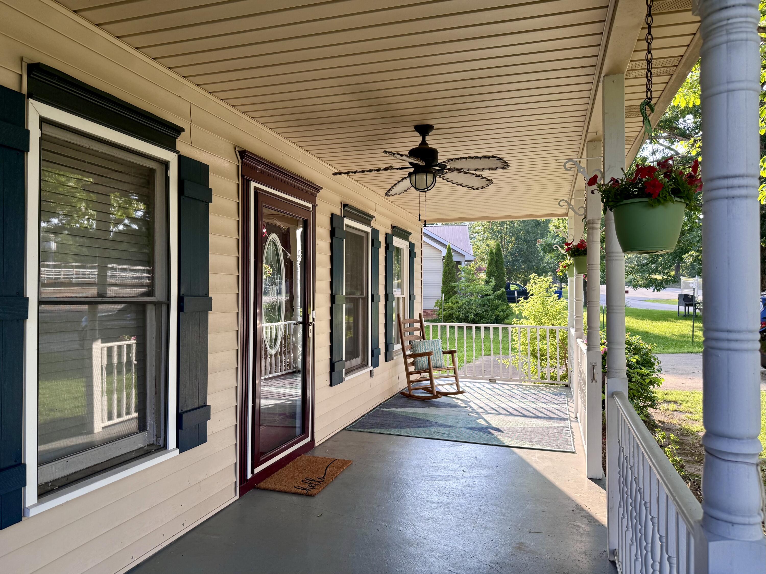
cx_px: 383
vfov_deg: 56.8
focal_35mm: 24
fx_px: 531
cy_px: 287
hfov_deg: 71.6
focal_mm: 6.76
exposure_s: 1/467
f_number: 1.78
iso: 100
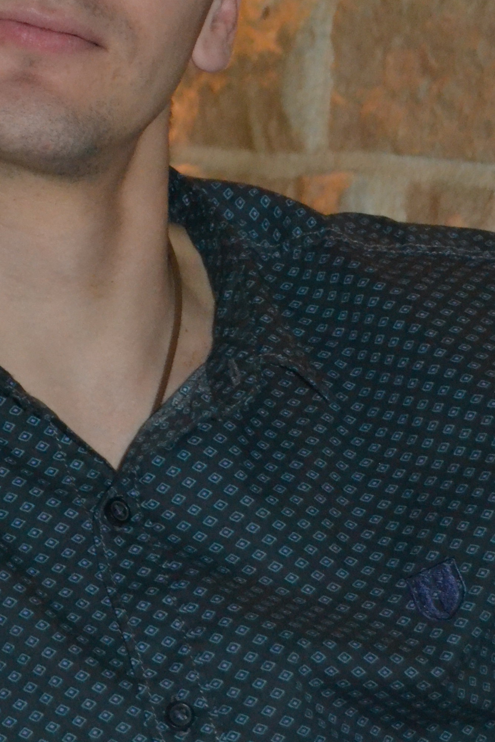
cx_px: -12
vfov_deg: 10.8
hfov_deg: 7.2
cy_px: 103
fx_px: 3921
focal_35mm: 190
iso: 3200
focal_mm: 55
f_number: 5.6
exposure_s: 1/60
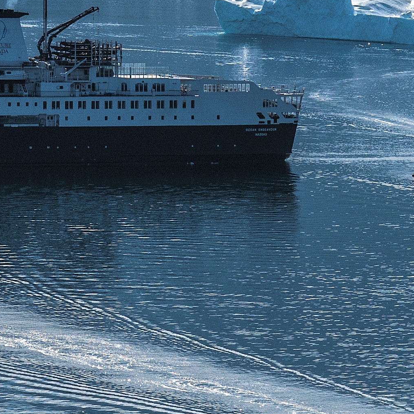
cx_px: 345
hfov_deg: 4.7
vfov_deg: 4.7
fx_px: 5074
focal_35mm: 375
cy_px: 184
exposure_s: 1/2000
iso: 200
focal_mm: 70
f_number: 5.6
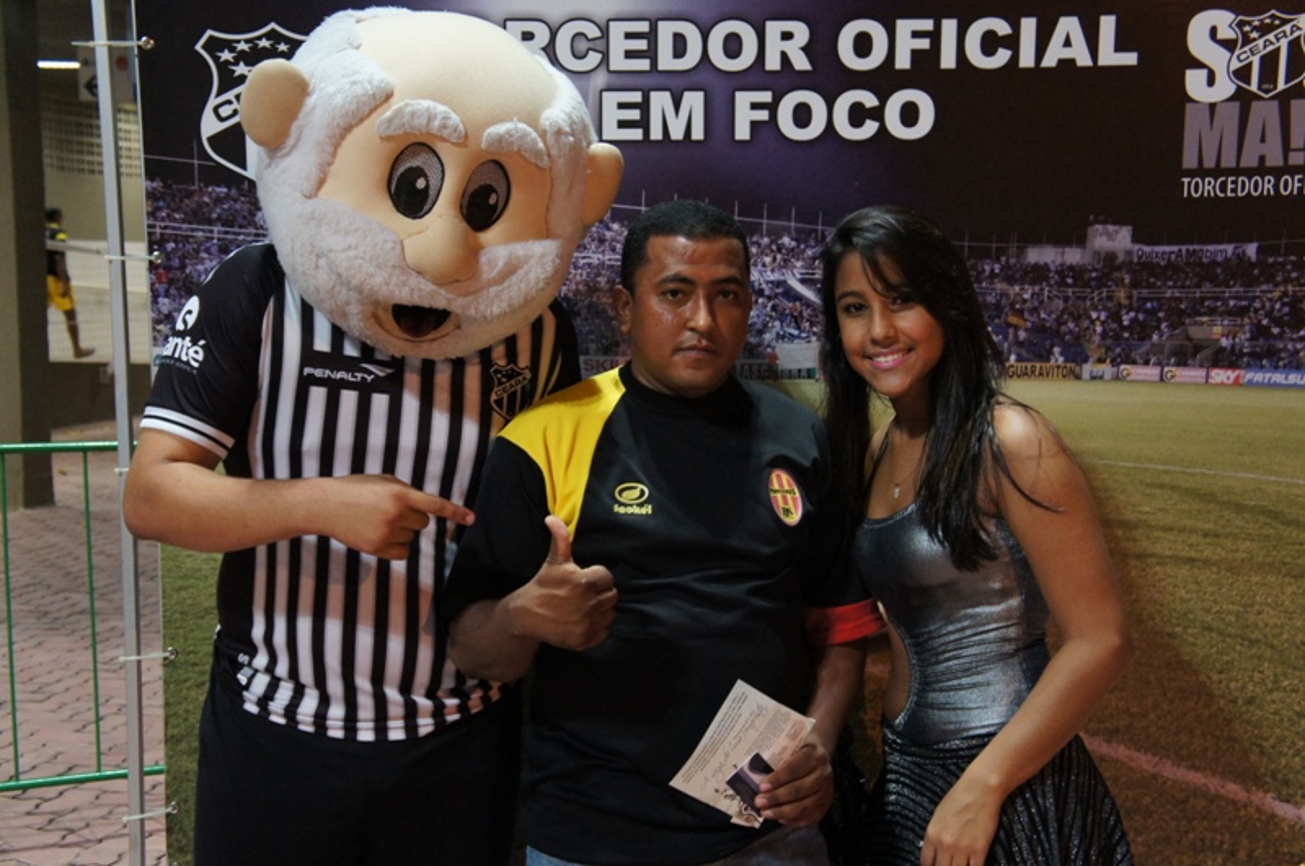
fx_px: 1738
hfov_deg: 41.2
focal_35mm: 48
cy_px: 433
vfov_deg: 28.0
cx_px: 652
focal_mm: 32
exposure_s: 1/30
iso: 1600
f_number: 4
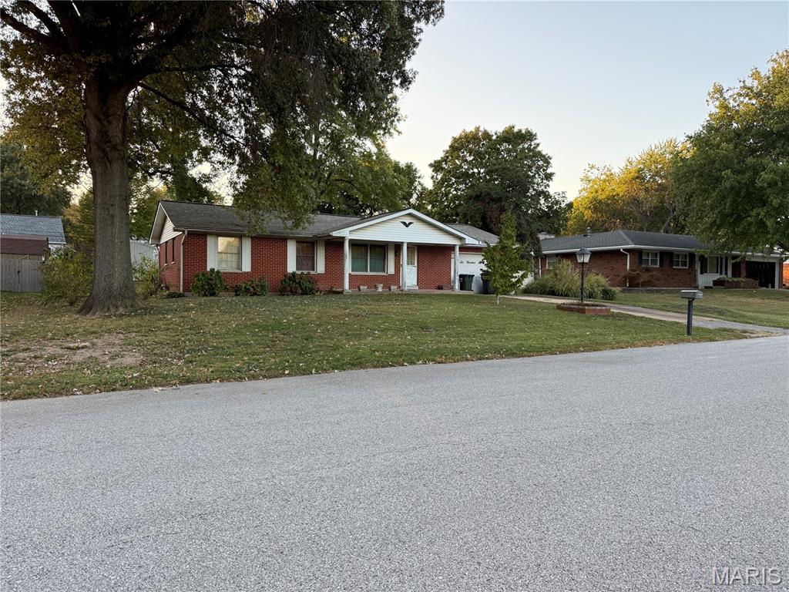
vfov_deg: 56.8
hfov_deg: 71.6
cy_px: 296
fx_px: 547
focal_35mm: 24
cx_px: 394
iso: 100
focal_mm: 6.76
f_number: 1.78
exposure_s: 1/283
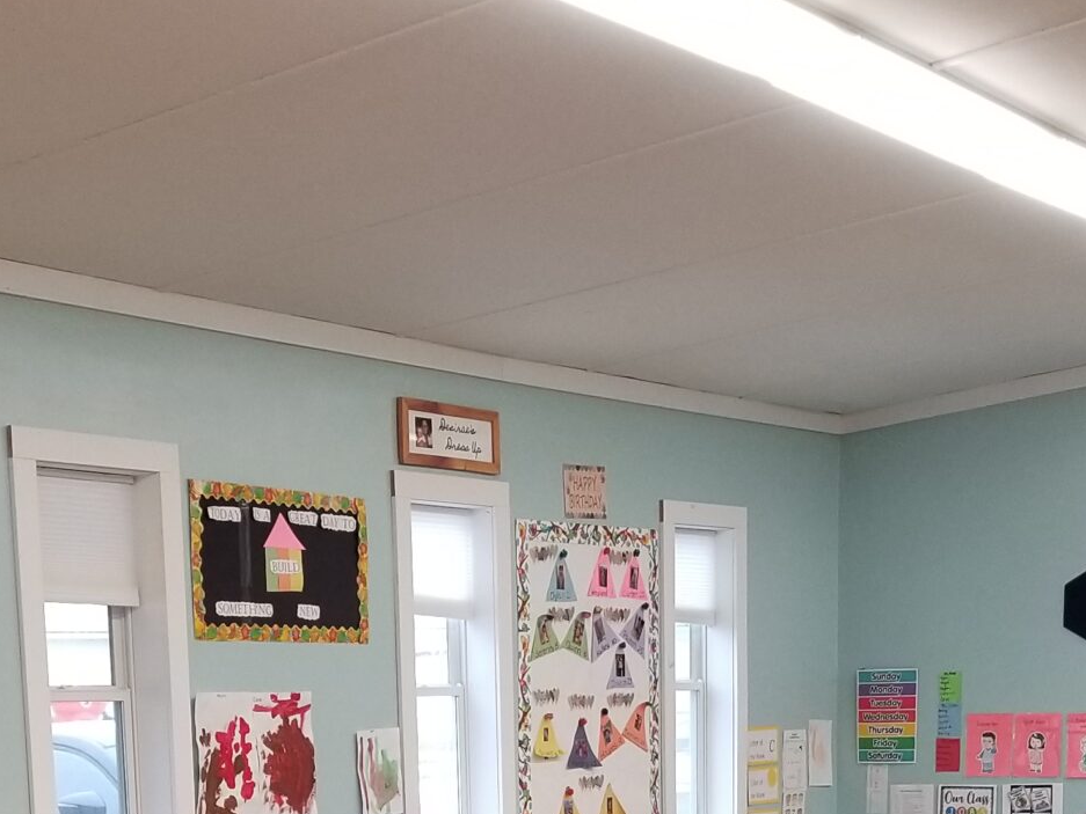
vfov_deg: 19.0
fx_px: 2228
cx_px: 458
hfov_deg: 27.4
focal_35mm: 71
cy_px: 1100
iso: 125
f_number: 1.7
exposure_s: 1/60
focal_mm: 4.25
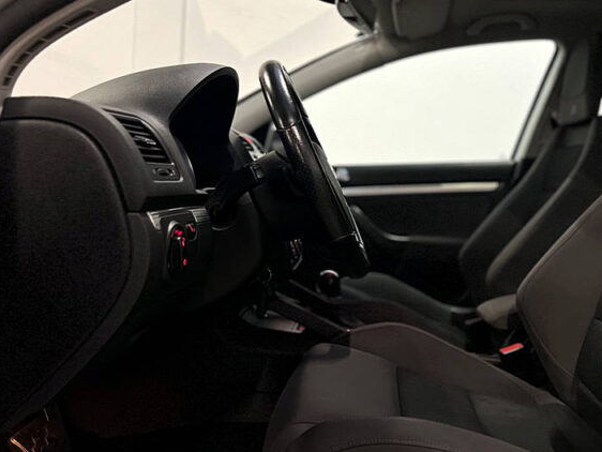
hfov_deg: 49.9
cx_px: 356
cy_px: 201
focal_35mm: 37
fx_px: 644
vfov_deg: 38.6
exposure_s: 1/50
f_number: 1.5
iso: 400
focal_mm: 5.7
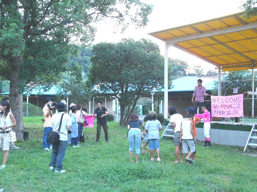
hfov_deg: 43.9
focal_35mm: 43
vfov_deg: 33.6
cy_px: 96
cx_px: 128
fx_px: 319
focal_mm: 7.2
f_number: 2.8
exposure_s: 1/25
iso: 200
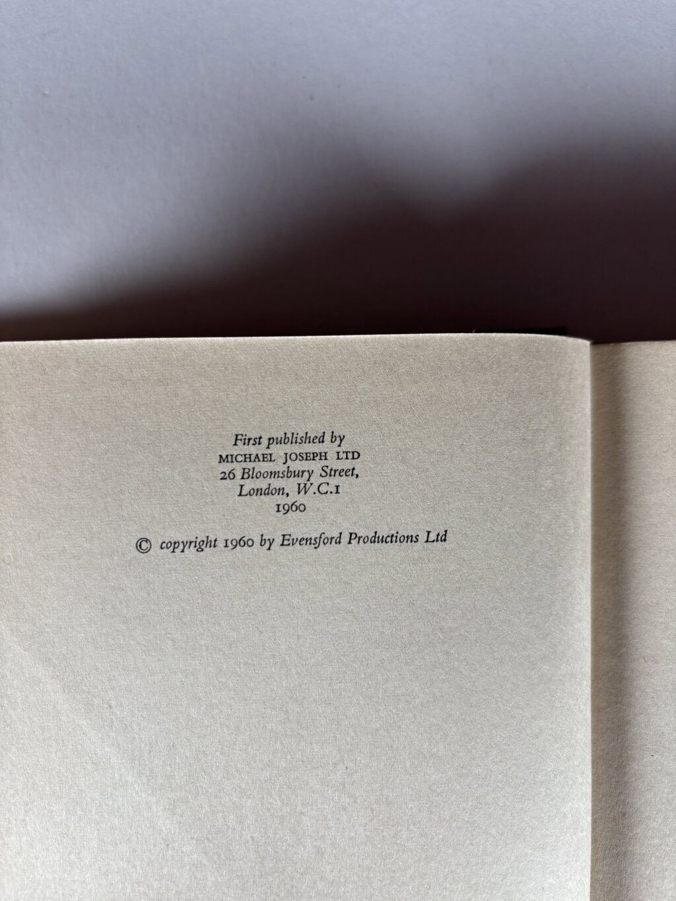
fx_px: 677
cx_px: 338
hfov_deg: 53.1
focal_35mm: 26
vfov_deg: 67.3
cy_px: 450
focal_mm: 6
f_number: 1.6
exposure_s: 1/100
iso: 50
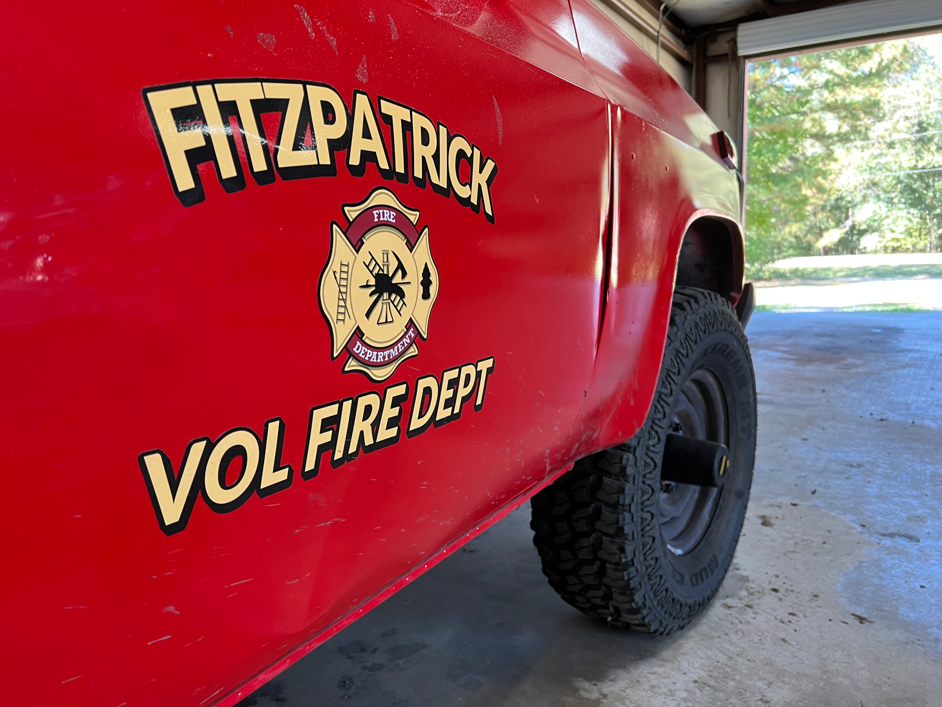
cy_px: 354
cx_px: 471
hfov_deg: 67.3
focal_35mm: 26
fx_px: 708
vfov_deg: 53.1
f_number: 1.5
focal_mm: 5.7
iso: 80
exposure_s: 1/60
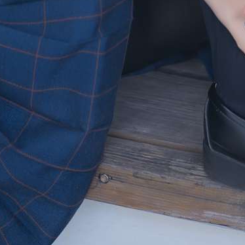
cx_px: 190
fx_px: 1145
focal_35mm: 143
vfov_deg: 11.2
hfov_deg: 12.2
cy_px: -222
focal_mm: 35
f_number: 2
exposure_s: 1/320
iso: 100
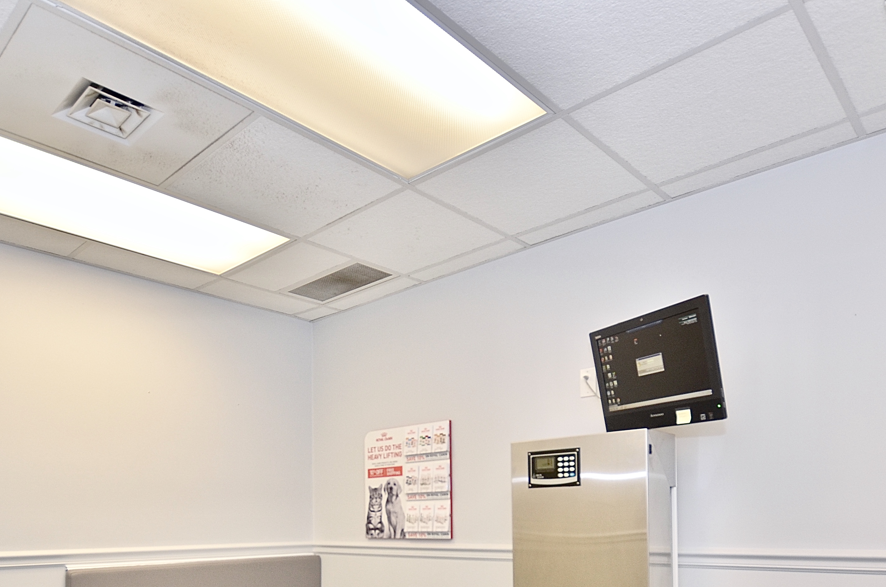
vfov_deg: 45.6
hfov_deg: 69.4
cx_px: 409
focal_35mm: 26
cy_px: 508
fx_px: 639
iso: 250
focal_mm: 10
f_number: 4
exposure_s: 1/60
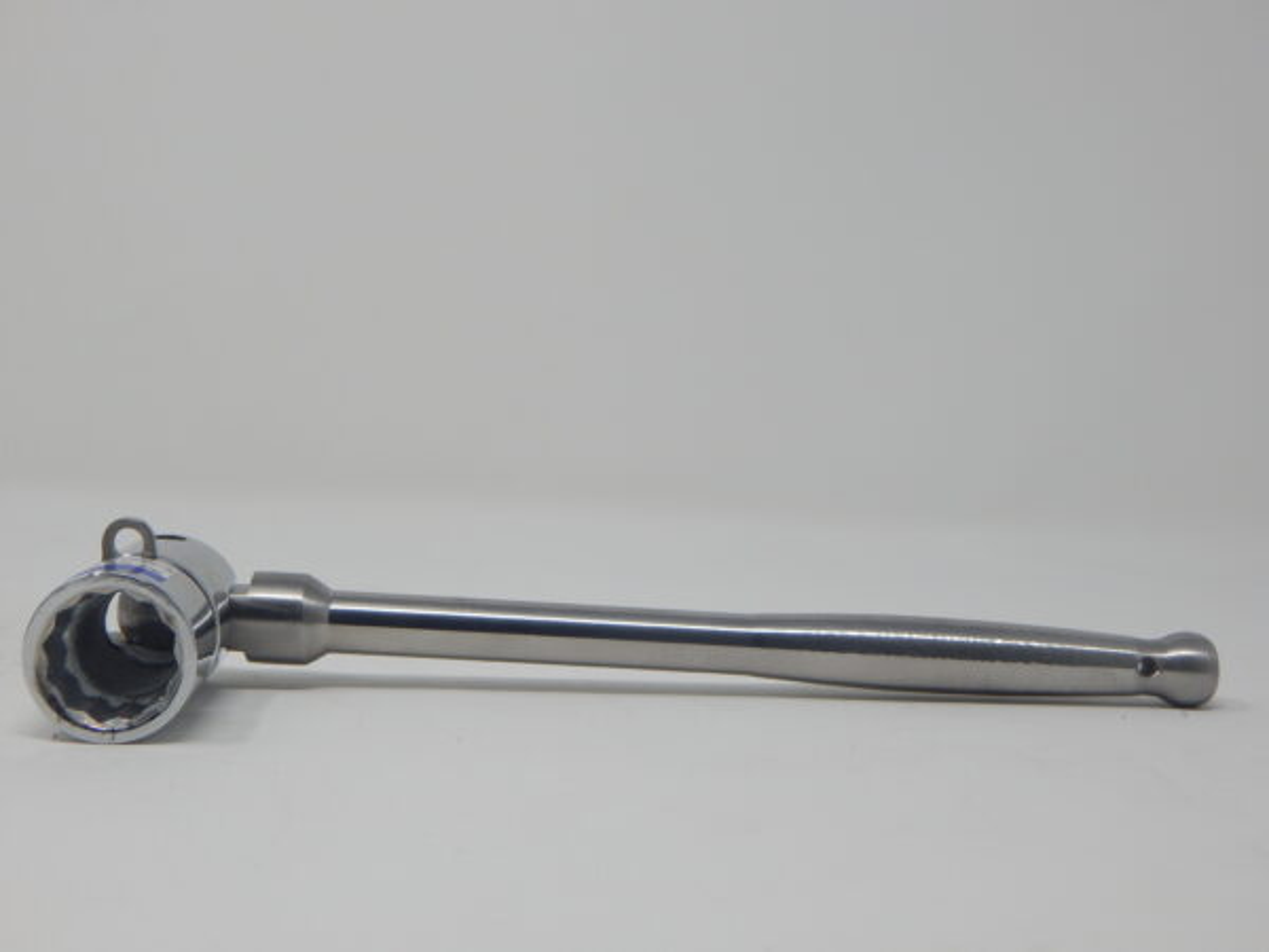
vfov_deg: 27.0
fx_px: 1980
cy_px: 476
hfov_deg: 35.5
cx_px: 634
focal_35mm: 54
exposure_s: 1/100
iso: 125
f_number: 3.8
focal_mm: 9.7
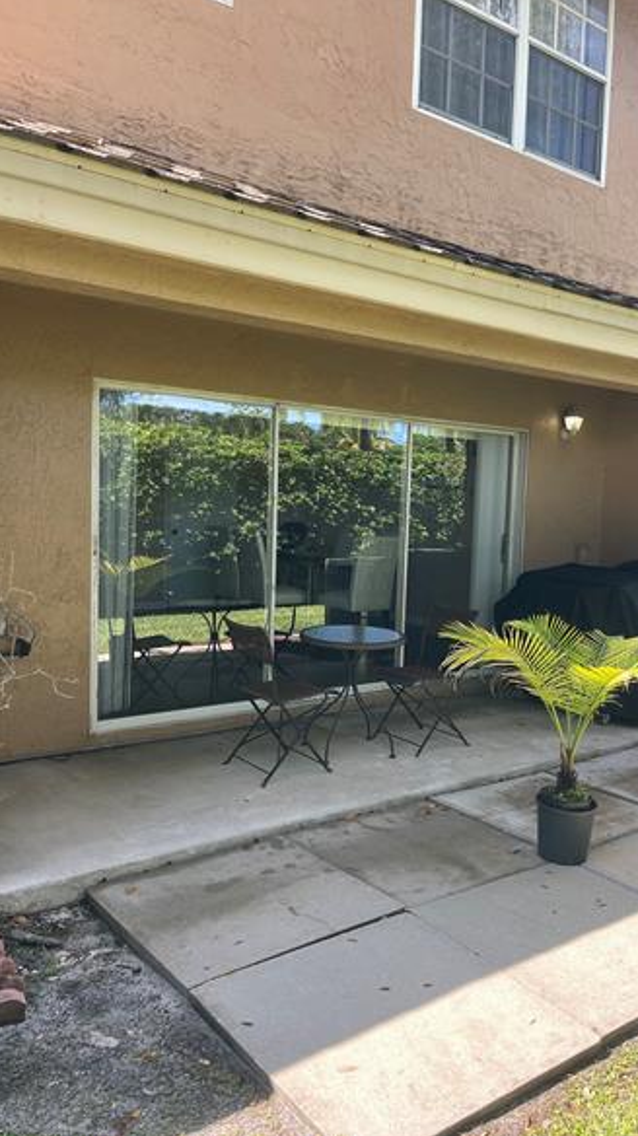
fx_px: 843
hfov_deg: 41.2
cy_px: 566
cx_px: 391
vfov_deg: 67.9
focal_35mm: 28
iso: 32
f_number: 1.6
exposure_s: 1/295
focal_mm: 5.1
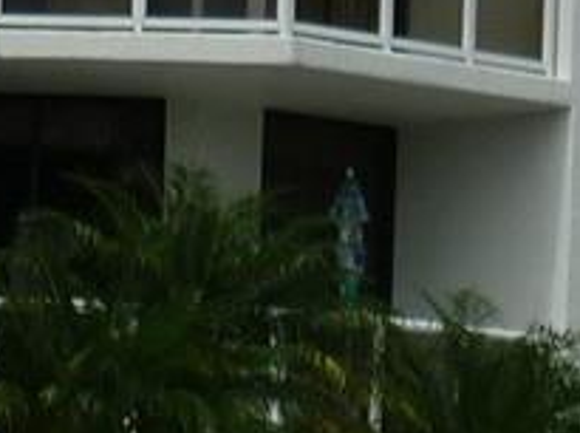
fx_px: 4315
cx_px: 594
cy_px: 1254
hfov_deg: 7.7
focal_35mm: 258
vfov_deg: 5.4
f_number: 8
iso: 80
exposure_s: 1/400
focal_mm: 5.5
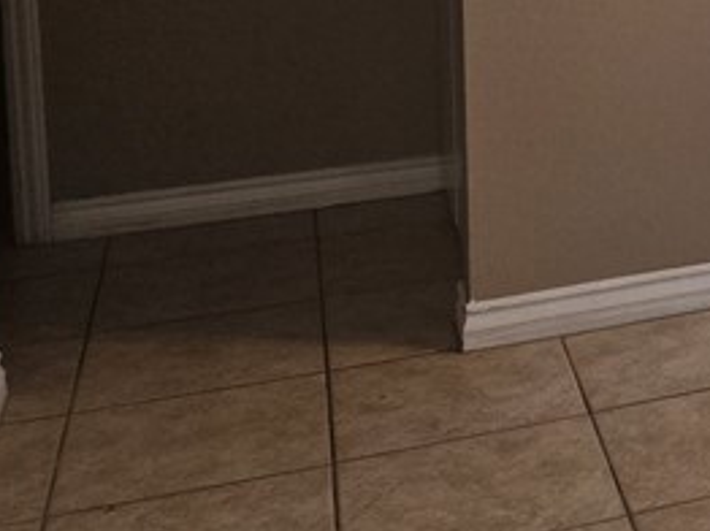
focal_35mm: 90
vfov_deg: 15.3
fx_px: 1844
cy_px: -241
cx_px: 1228
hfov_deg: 18.0
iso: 125
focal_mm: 5.4
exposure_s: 1/120
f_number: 1.8
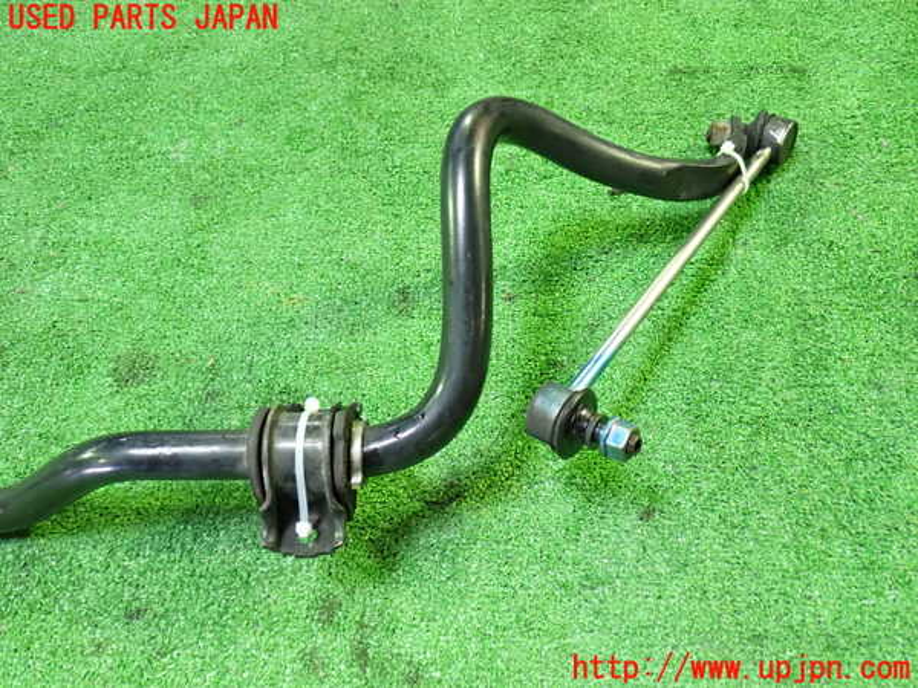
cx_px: 459
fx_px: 796
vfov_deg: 46.8
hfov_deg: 60.0
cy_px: 344
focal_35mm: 30
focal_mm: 5.4
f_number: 2.3
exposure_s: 1/25
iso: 800
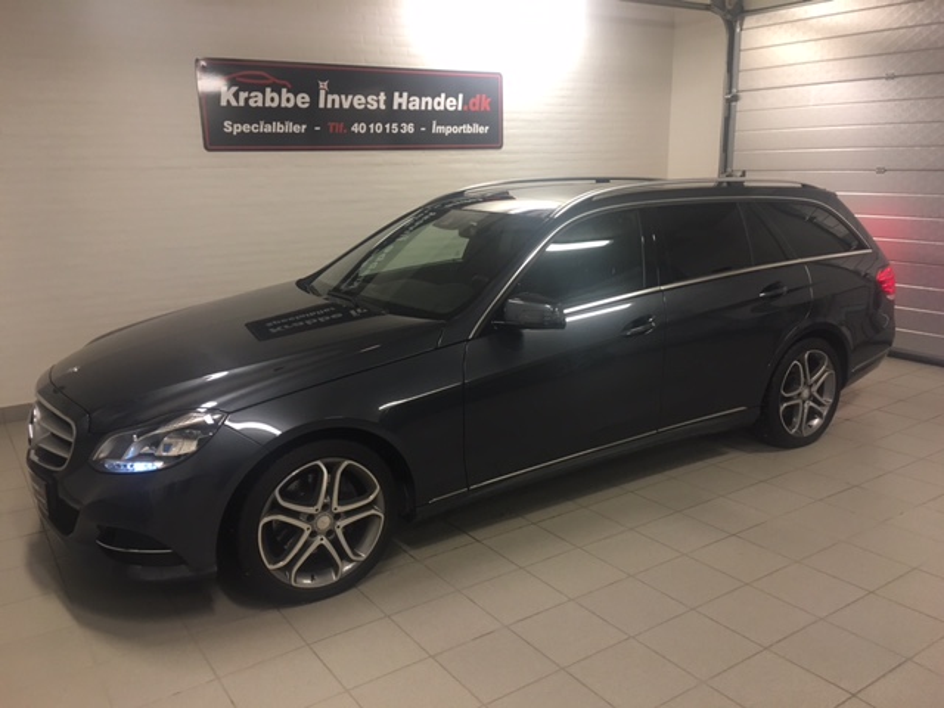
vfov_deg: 48.2
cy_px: 354
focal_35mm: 29
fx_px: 791
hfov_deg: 61.7
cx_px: 472
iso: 125
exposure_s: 1/33
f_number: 2.2
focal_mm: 4.15
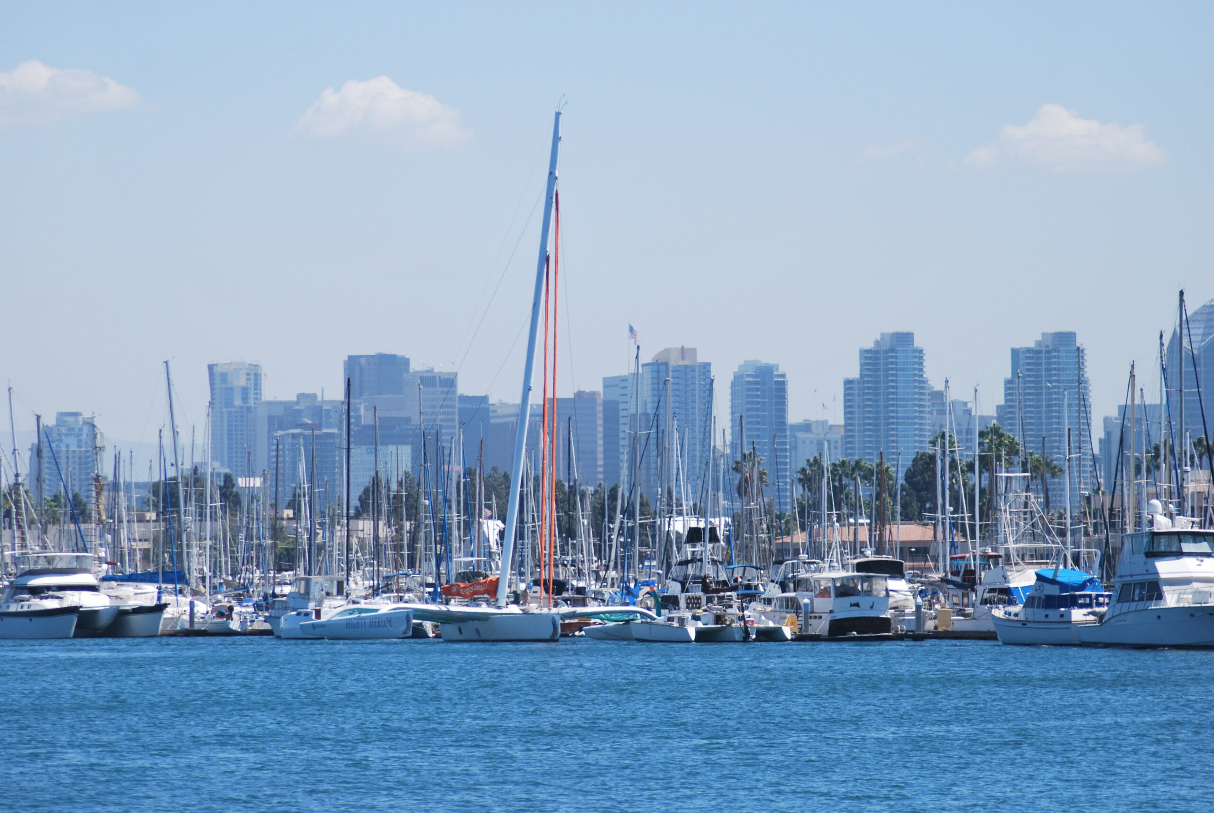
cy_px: 406
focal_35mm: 218
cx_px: 607
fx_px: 7344
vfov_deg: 6.3
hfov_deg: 9.5
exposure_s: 1/1600
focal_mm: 145
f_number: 5
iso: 200
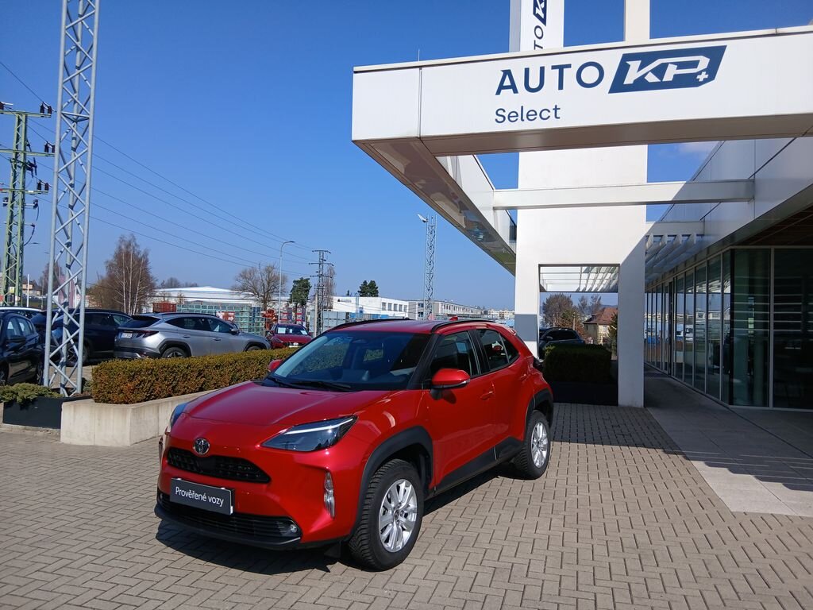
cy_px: 305
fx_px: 611
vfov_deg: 53.1
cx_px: 406
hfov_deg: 67.3
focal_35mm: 26
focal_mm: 3.98
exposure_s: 1/805
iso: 20
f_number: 1.8
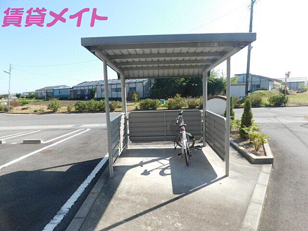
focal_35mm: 23
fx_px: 205
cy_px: 116
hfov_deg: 73.9
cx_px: 154
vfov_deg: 58.9
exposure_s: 1/800
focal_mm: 4
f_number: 3
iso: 125
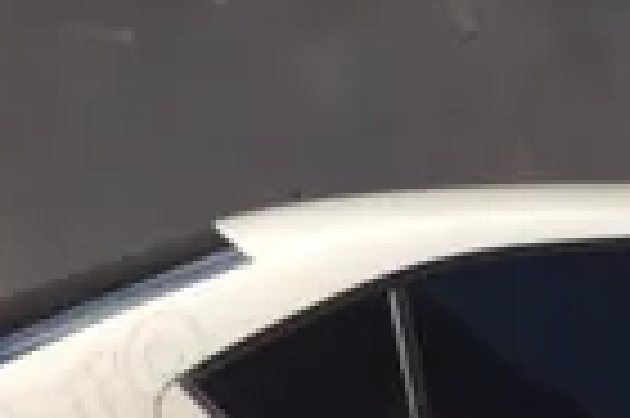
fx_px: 2412
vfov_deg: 9.7
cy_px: 530
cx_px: 752
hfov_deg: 14.4
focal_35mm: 138
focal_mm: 4.15
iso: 32
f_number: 2.2
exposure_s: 1/1464
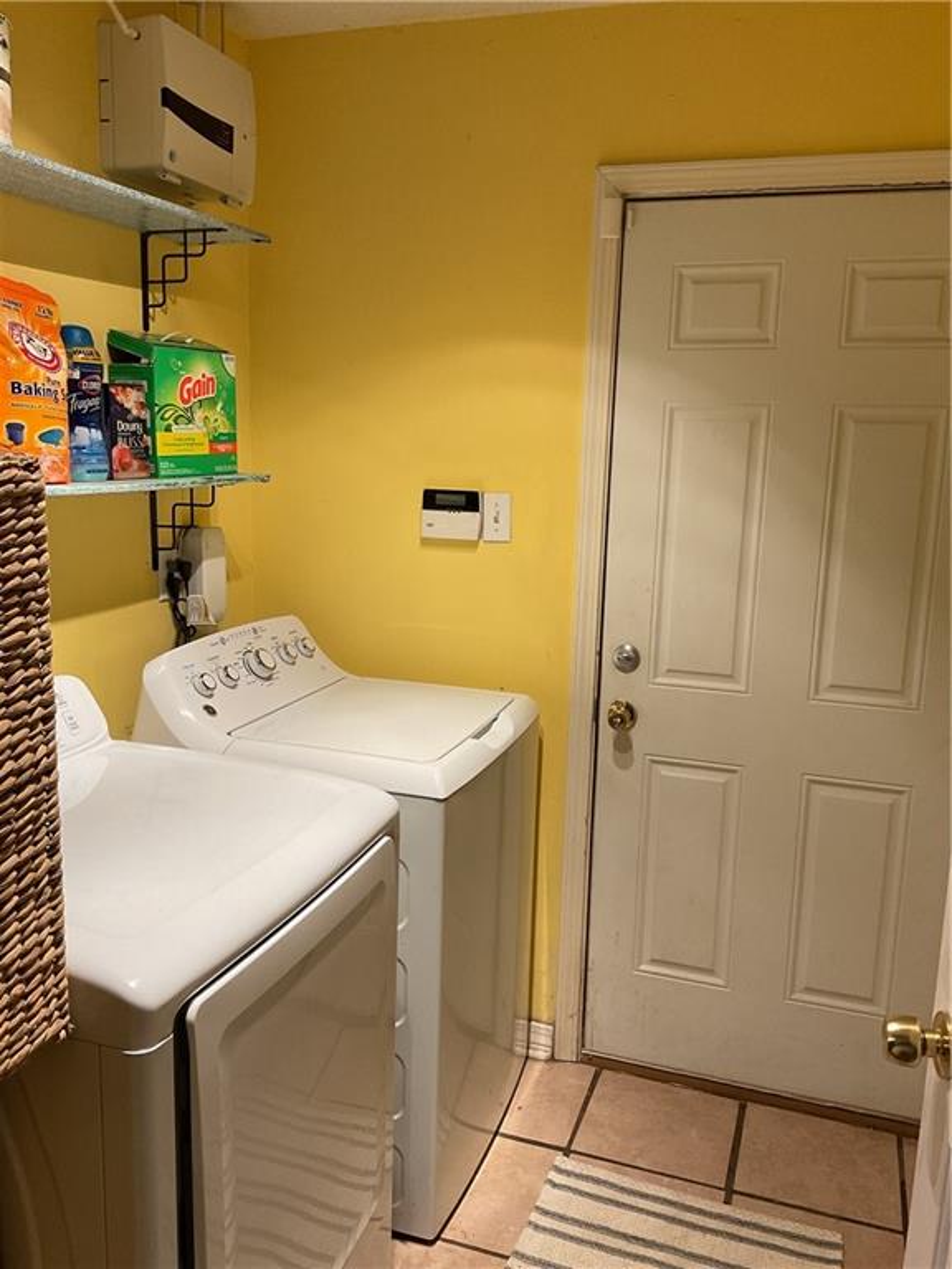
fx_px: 1063
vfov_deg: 61.7
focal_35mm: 29
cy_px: 634
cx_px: 476
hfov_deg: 48.2
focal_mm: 3
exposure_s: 1/60
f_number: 1.8
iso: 64
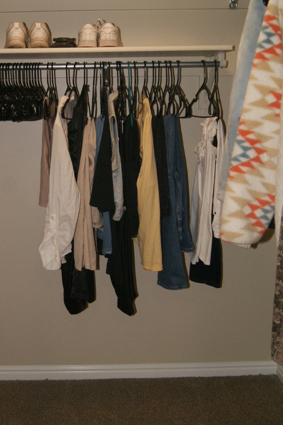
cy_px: 199
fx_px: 519
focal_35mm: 44
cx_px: 82
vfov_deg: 44.5
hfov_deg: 30.1
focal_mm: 18
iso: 400
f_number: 5.6
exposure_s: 1/60
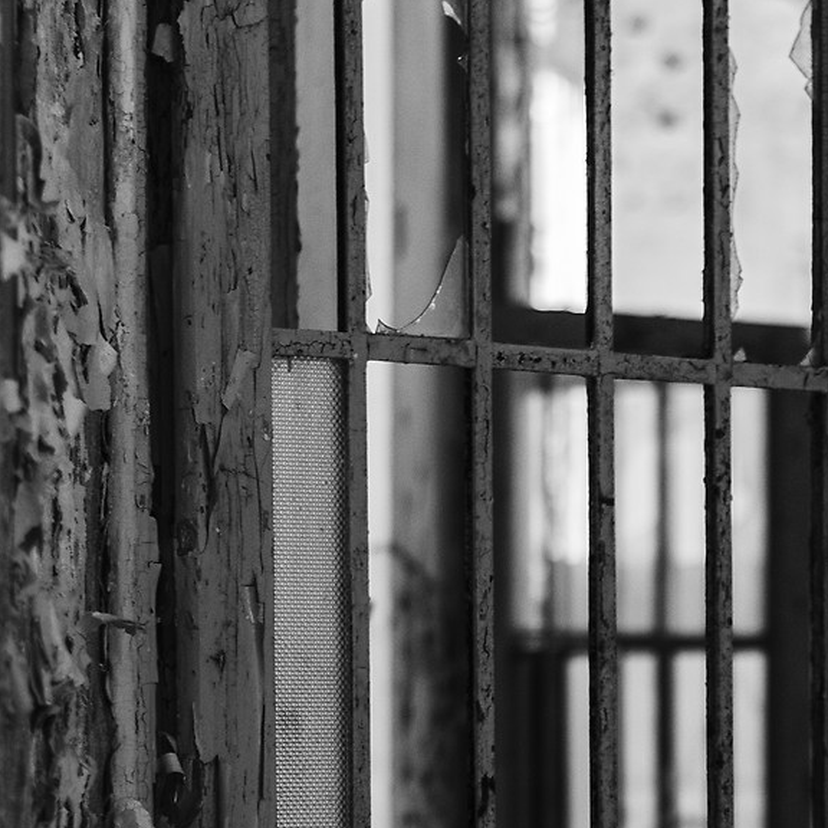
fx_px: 7171
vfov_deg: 6.6
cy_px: 1064
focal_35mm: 265
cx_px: 794
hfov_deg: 6.6
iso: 100
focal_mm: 50
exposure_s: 1/6
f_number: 1.8
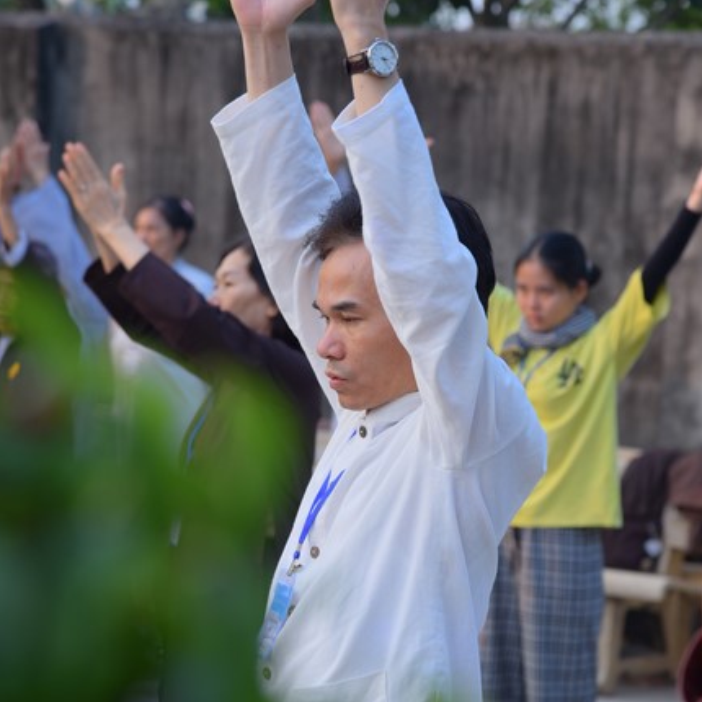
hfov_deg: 11.3
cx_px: 352
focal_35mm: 154
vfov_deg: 11.3
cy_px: 398
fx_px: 3533
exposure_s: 1/80
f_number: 6.3
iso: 125
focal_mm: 120
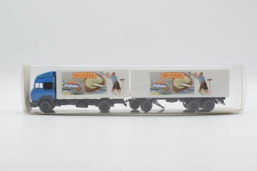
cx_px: 128
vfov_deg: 25.8
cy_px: 86
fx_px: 375
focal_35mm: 52
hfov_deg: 37.8
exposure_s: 1/200
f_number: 8
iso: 400
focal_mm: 35
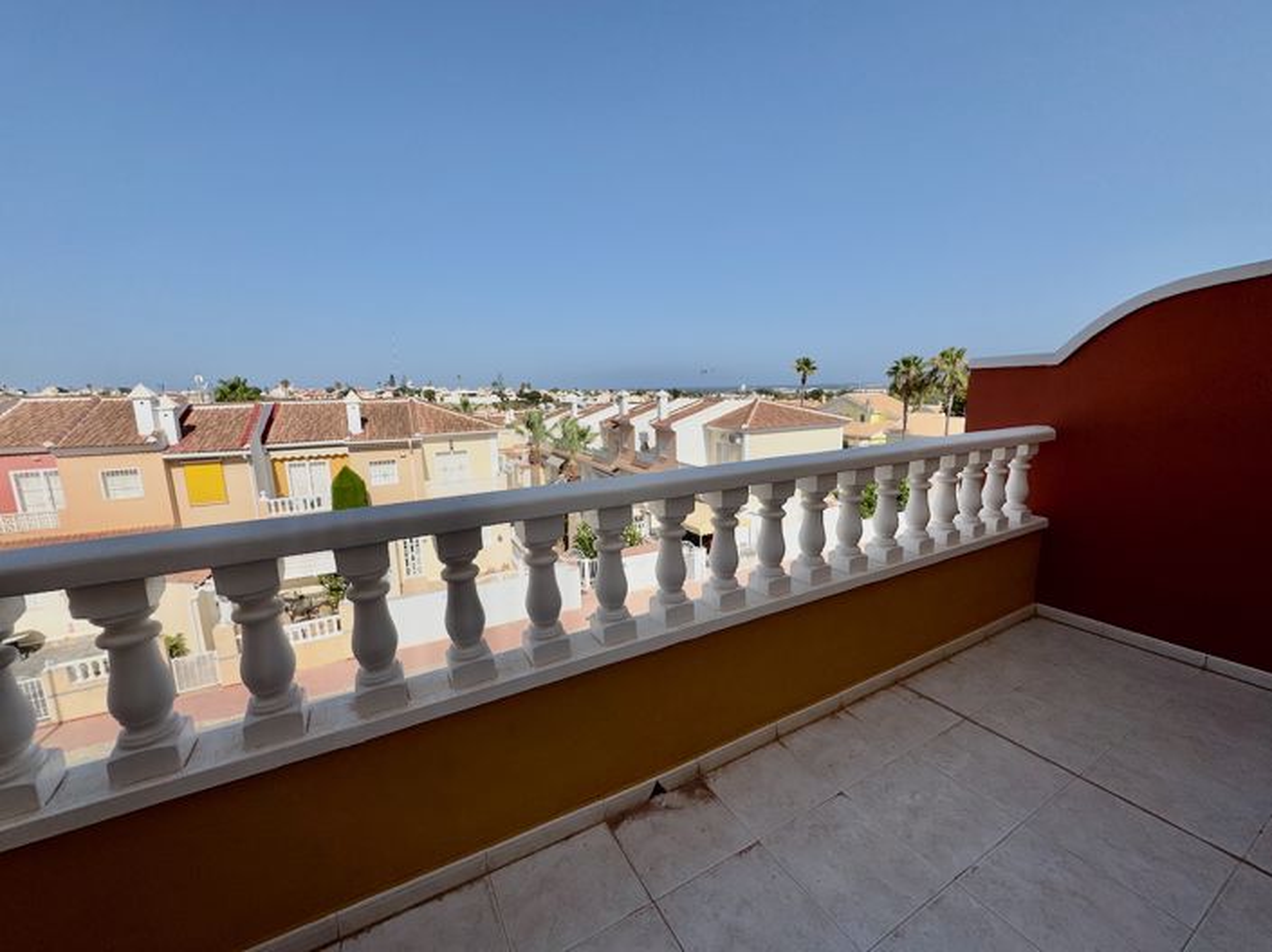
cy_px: 476
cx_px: 636
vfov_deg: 85.6
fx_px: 514
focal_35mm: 14
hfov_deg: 102.1
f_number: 2.2
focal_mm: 2.22
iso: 50
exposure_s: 1/3906
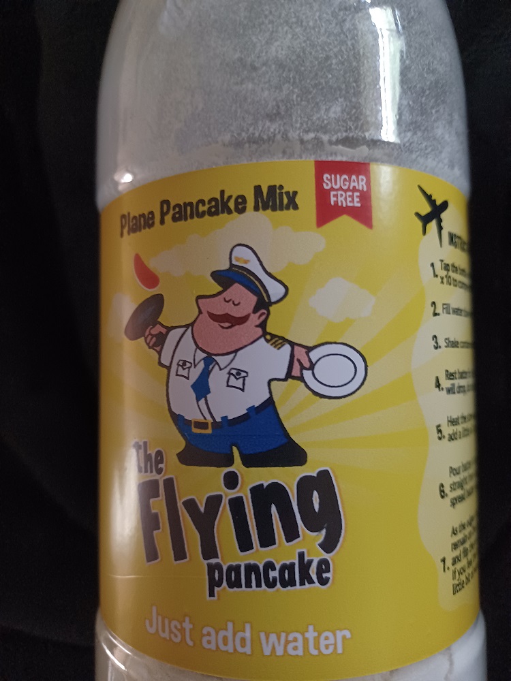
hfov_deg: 54.9
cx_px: 256
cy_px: 340
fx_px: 492
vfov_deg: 69.4
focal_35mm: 25
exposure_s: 1/20
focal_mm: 4.6
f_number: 1.8
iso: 1000
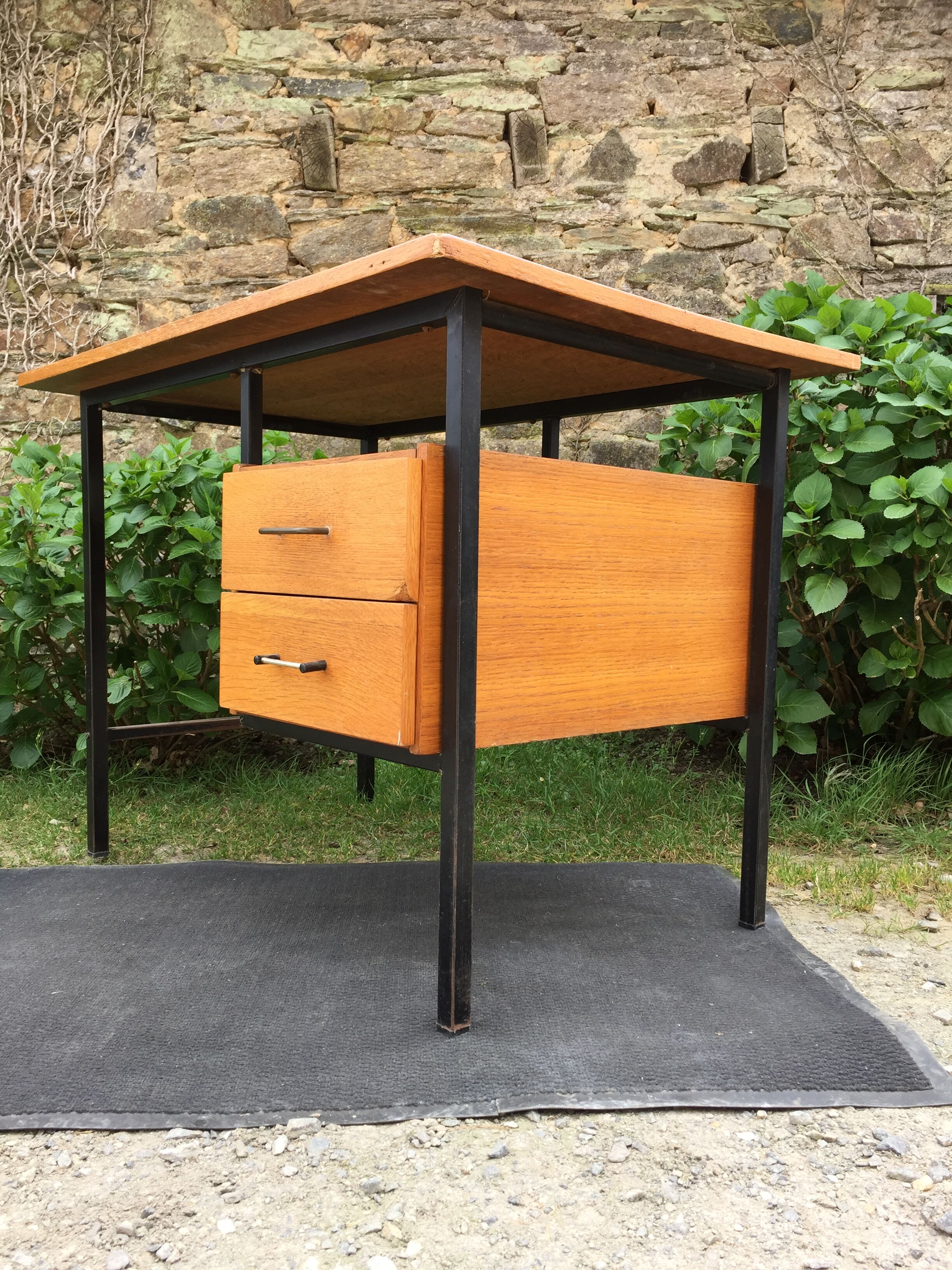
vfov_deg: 61.7
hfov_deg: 48.2
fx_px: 1063
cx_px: 476
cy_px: 635
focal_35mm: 29
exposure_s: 1/291
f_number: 2.2
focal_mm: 4.15
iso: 32
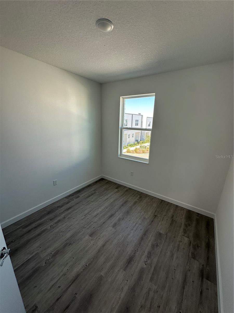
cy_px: 156
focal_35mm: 14
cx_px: 117
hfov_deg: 85.7
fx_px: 126
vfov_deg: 102.1
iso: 50
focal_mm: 2.22
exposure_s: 1/120
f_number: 2.2
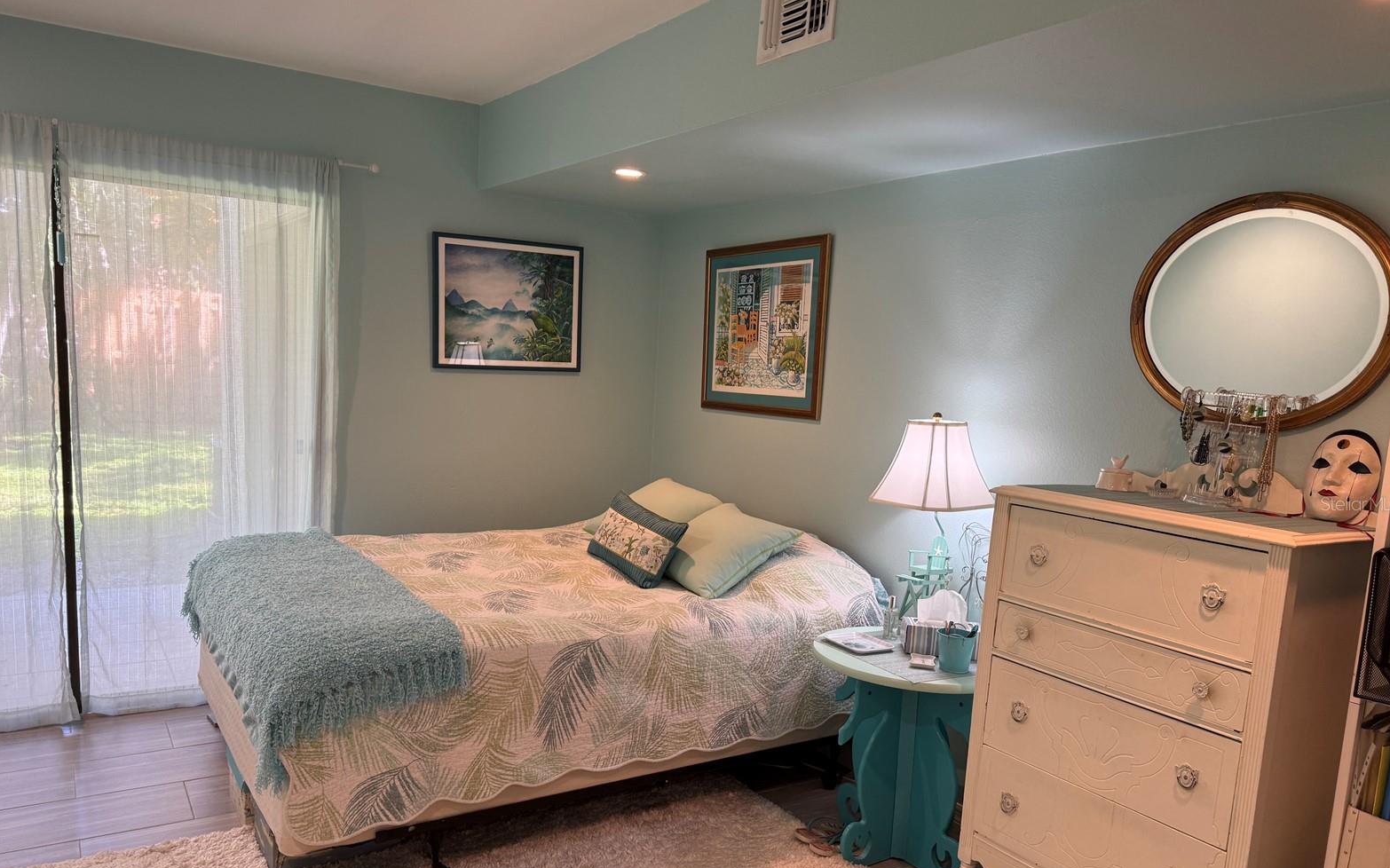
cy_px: 503
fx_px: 985
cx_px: 694
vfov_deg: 47.4
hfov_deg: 70.4
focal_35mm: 26
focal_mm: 6.76
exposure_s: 1/60
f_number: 1.78
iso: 125
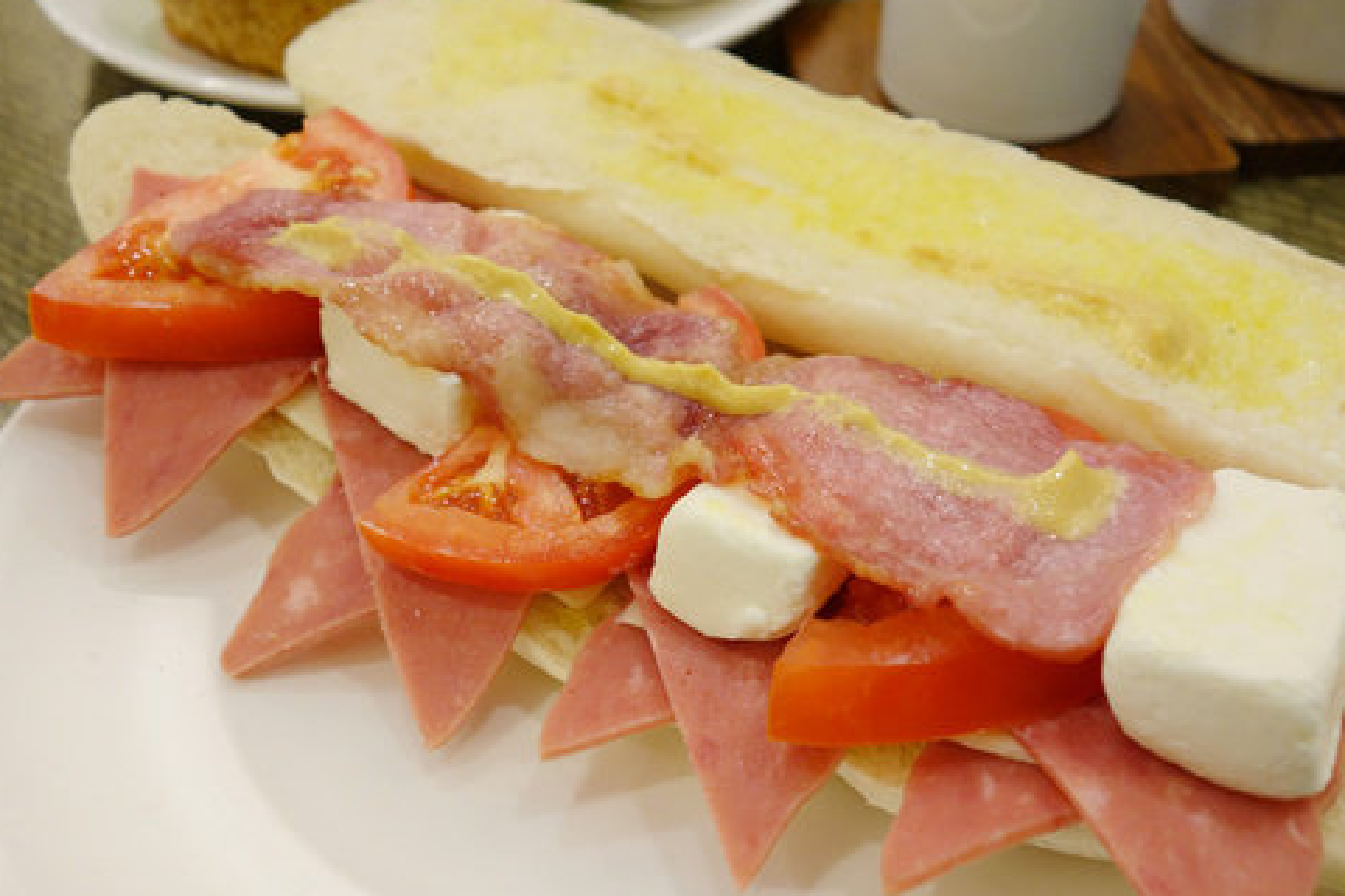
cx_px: 687
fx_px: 1308
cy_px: 496
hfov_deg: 54.4
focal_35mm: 35
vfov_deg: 37.8
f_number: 3.5
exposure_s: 1/4
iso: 500
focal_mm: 10.4
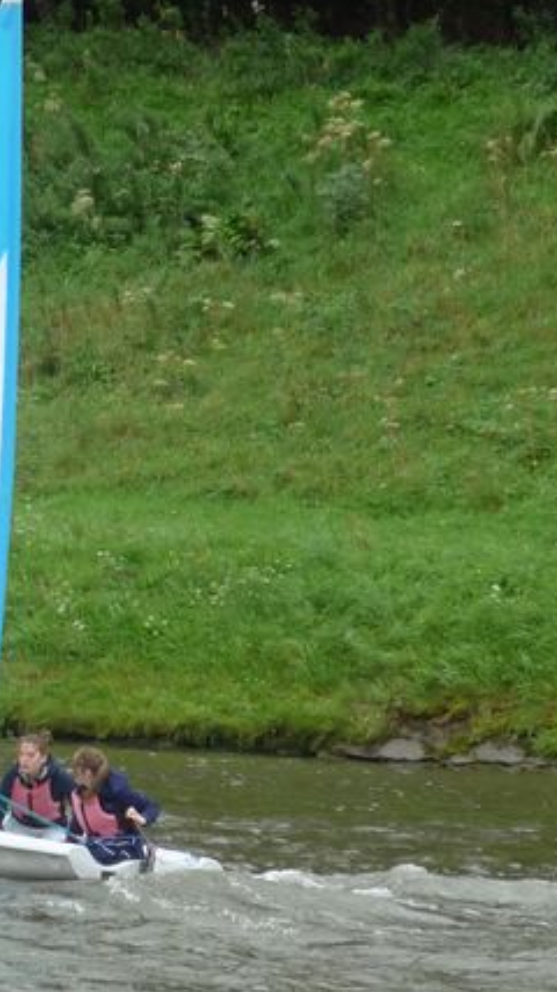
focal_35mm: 312
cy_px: 513
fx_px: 8197
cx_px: 35
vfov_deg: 6.9
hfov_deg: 3.9
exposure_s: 1/200
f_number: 4.8
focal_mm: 24.1
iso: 200
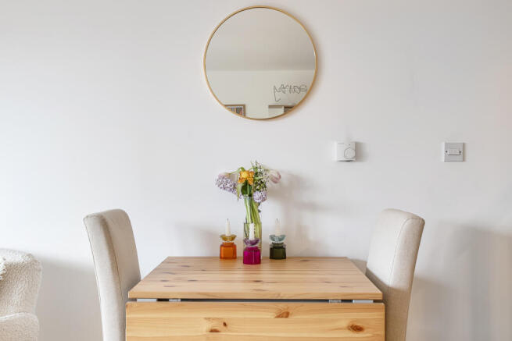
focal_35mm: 36
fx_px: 512
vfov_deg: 36.9
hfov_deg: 53.1
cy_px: 170
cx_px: 256
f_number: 8
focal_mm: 24
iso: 100
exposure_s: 1
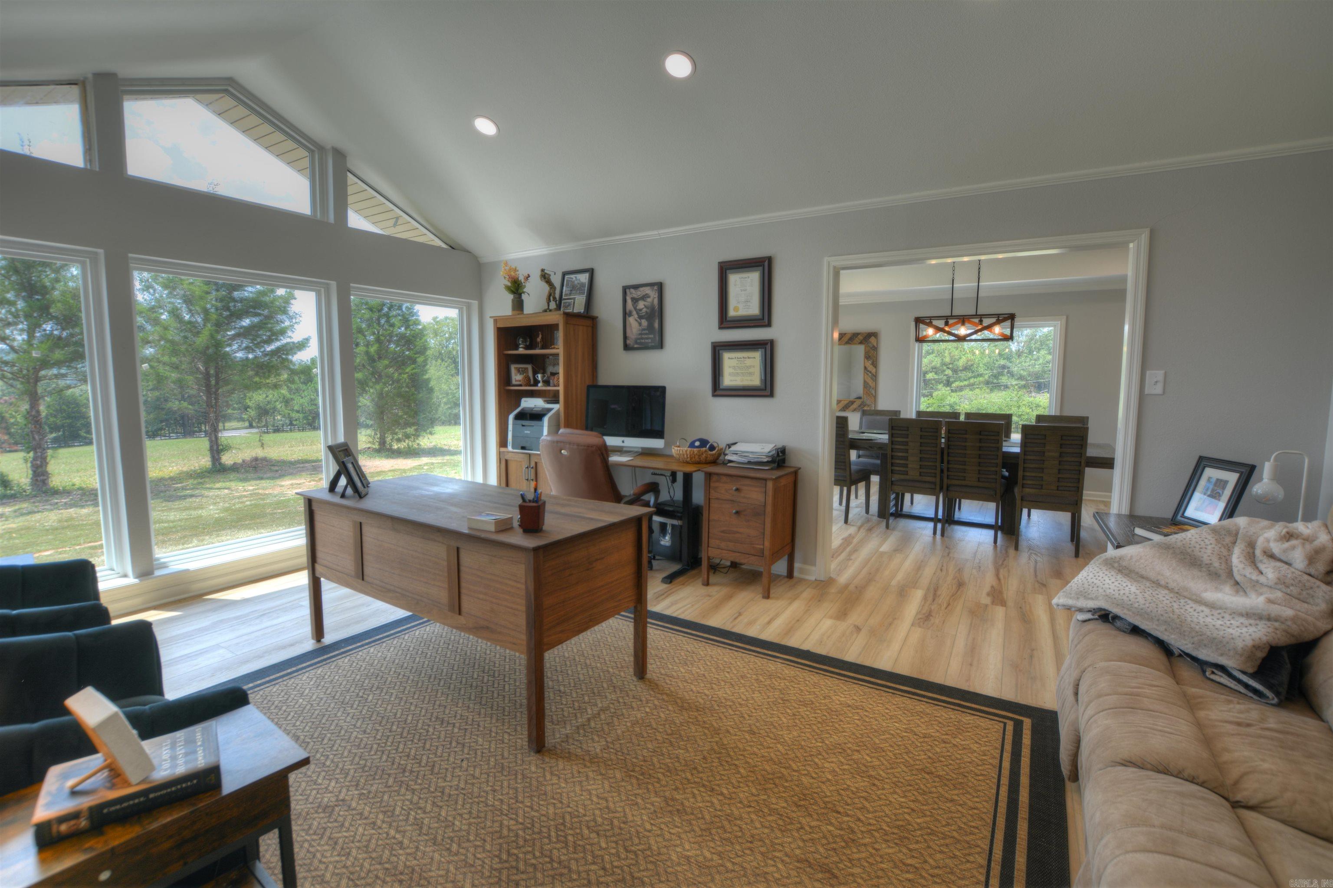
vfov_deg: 77.3
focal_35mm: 15
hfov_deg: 100.4
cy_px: 444
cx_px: 666
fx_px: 555
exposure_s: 1/30
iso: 100
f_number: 7.1
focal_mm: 10
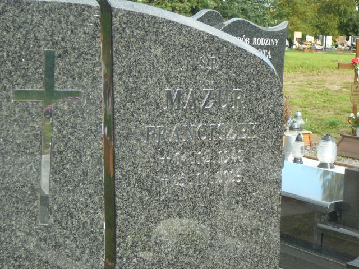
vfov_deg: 17.0
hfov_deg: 22.5
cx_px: 180
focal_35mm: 87
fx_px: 902
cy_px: 134
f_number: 3.8
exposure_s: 1/160
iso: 80
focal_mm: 13
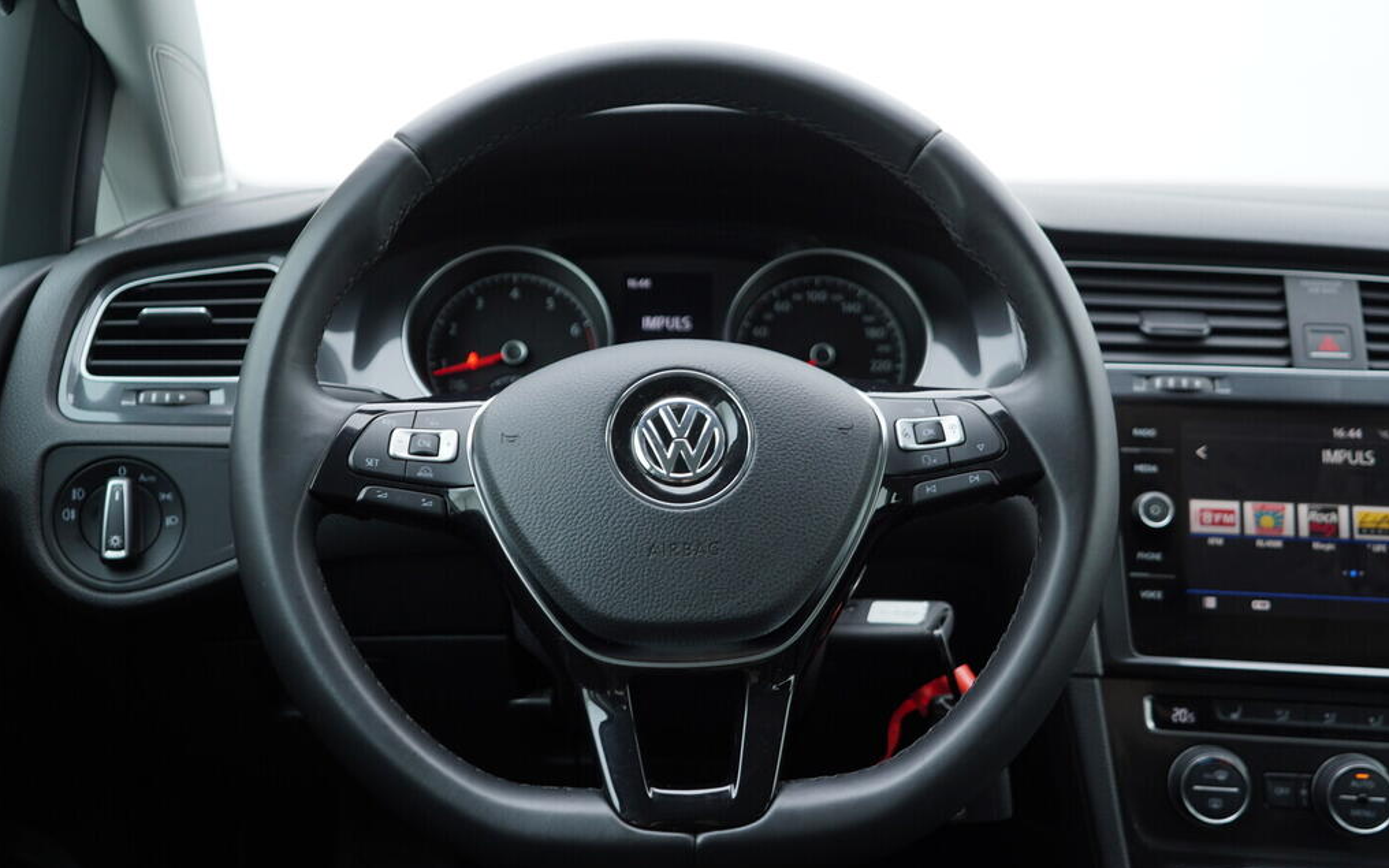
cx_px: 694
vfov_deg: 34.4
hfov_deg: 52.7
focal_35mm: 37
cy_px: 412
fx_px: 1401
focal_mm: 24
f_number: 2.8
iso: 125
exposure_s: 1/40
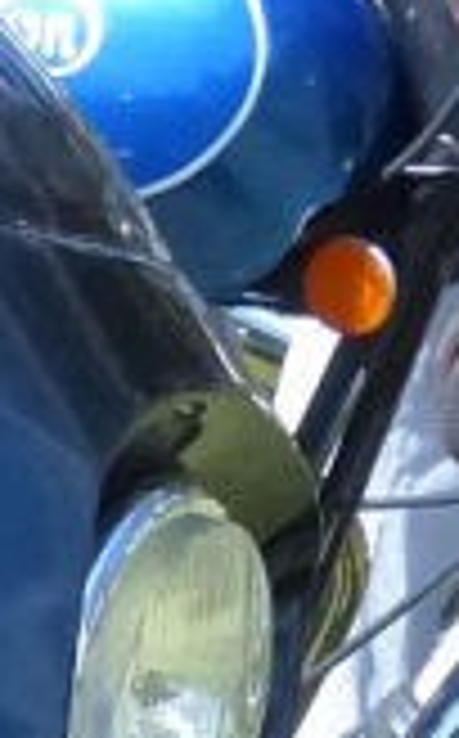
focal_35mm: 298
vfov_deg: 6.8
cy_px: 1422
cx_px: -819
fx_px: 5985
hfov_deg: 4.3
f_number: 5
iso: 800
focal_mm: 9.1
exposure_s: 1/1600
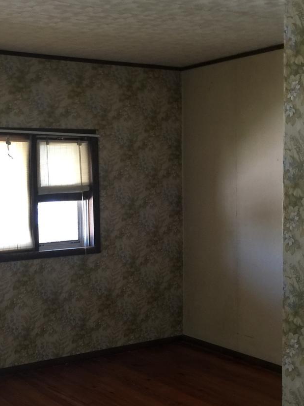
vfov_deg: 35.5
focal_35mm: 54
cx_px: 108
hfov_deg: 26.9
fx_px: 632
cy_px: 227
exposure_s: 1/15
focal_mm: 4.15
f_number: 2.2
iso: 80
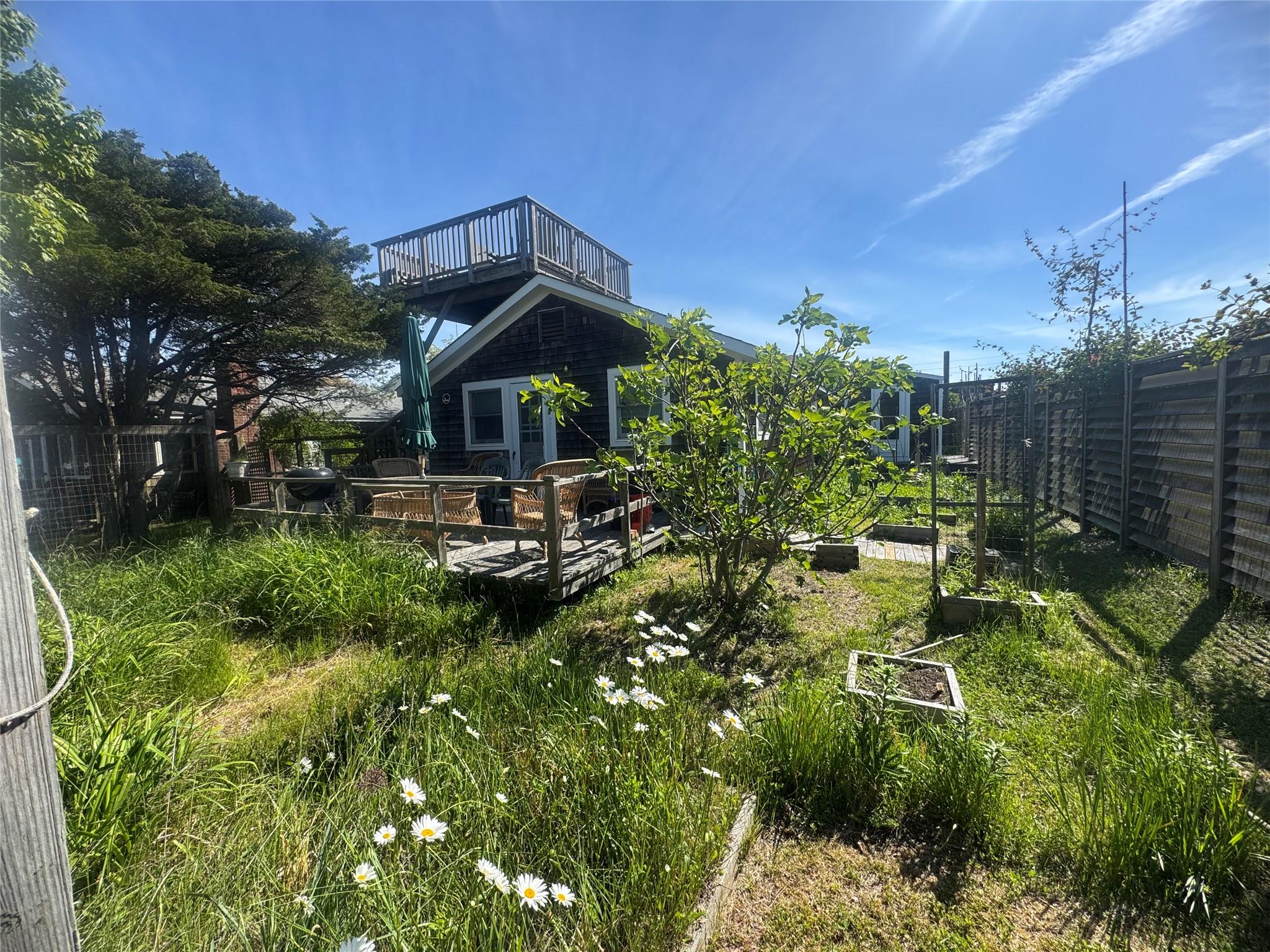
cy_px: 476
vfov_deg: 85.7
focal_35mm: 14
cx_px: 635
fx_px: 514
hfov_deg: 102.1
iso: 50
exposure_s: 1/980
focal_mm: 2.22
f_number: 2.2
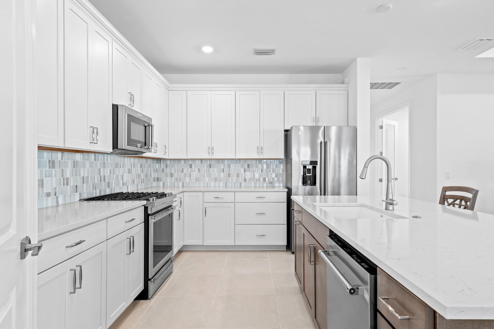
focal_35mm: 21
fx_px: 288
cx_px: 247
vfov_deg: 59.4
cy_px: 164
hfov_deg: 81.2
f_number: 8
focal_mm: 21
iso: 320
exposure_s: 1/4
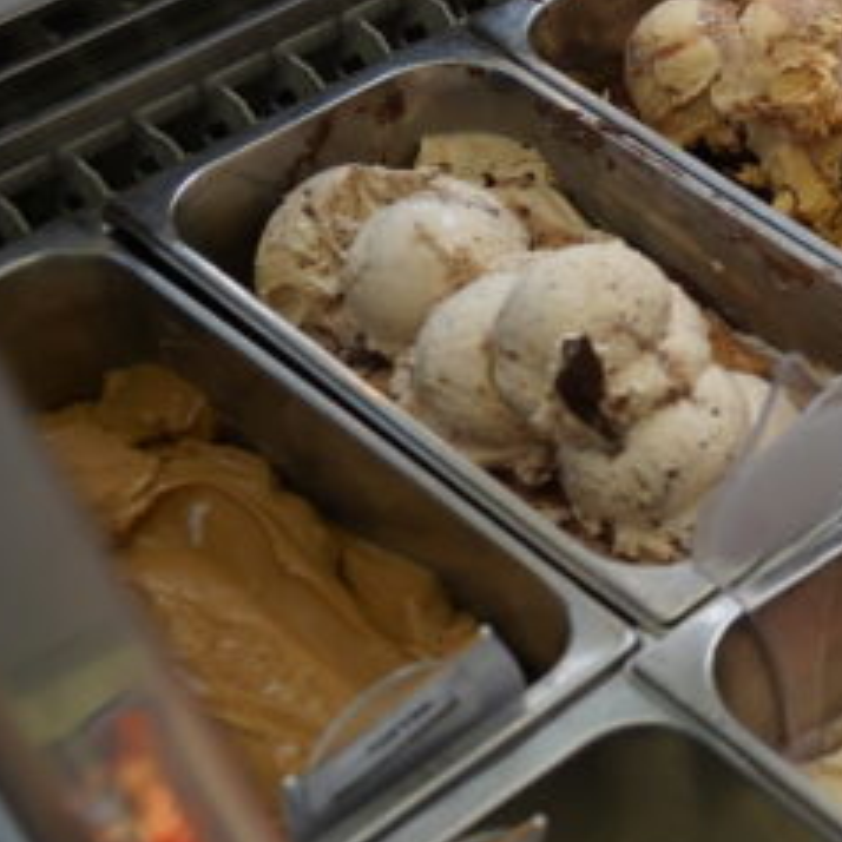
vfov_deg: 17.8
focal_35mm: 96
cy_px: 96
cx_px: 1320
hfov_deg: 16.3
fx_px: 2642
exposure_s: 1/160
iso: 640
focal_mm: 35
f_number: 4
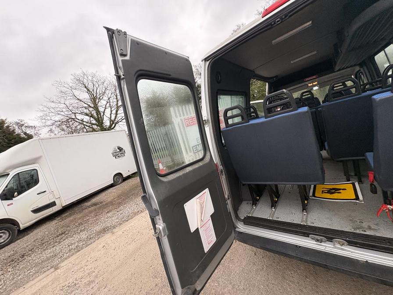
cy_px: 148
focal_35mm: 14
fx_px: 159
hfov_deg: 102.1
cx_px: 196
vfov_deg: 85.7
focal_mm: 2.22
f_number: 2.2
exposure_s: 1/99
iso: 200
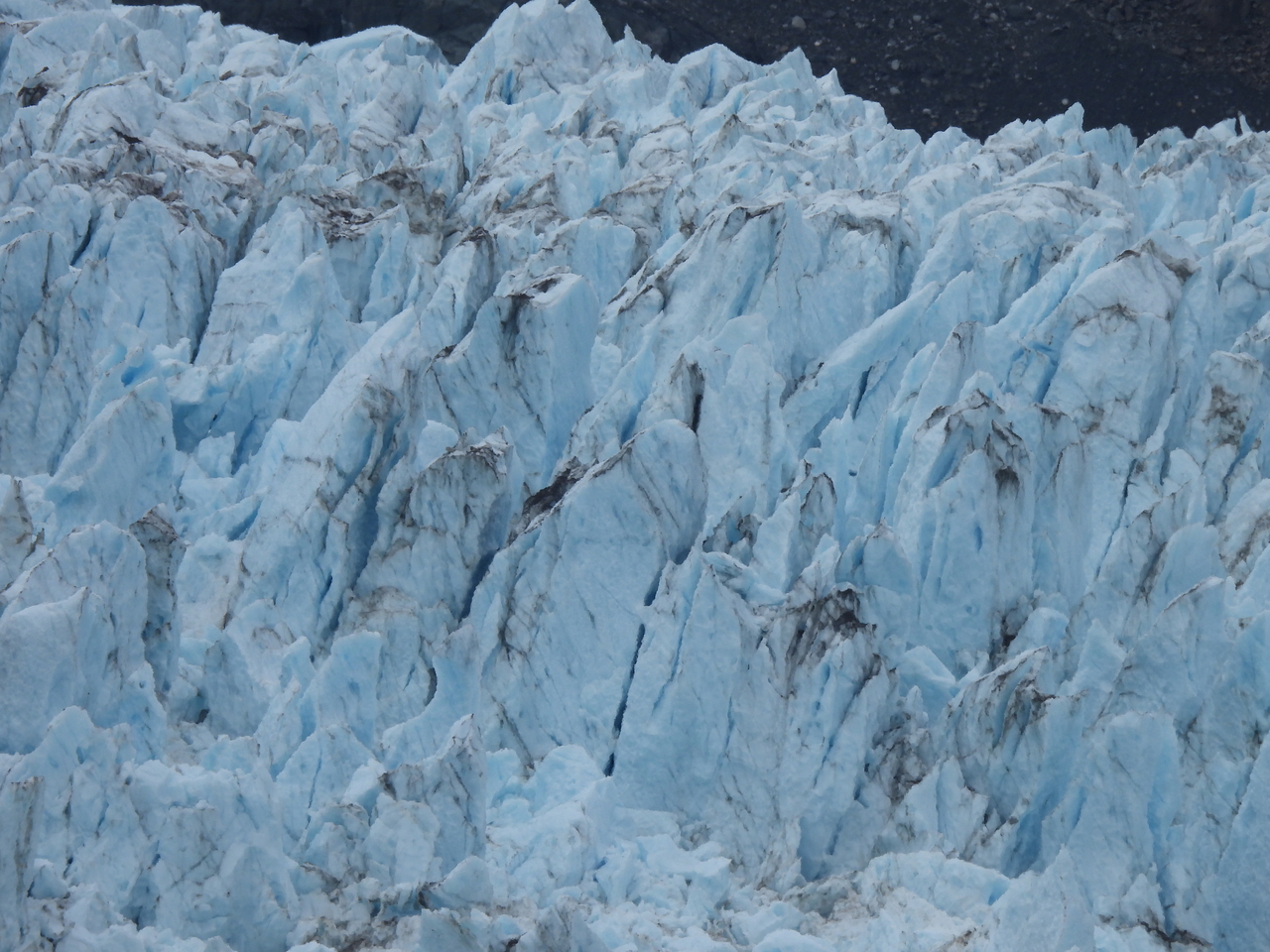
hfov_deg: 2.3
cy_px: 476
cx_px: 635
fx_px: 31185
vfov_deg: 1.7
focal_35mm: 850
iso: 100
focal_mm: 152
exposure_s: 1/800
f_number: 5.6
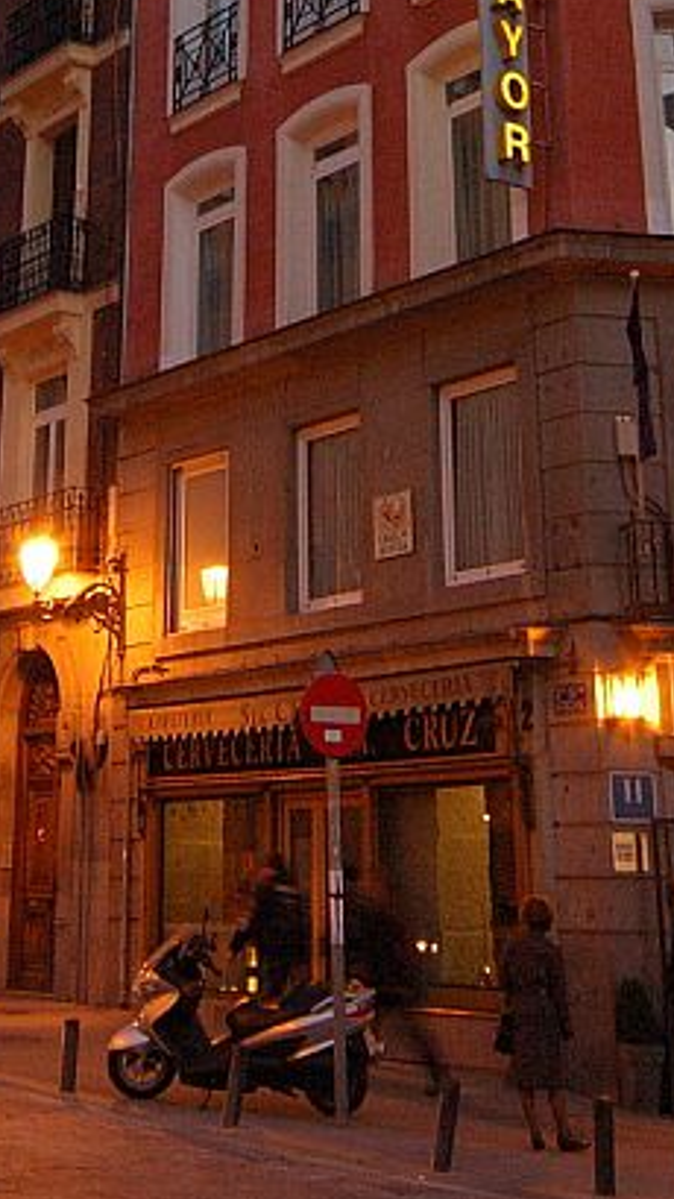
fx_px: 1875
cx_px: 193
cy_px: 28
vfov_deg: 32.8
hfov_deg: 20.3
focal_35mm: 59
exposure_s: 1/6
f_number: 8
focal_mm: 12
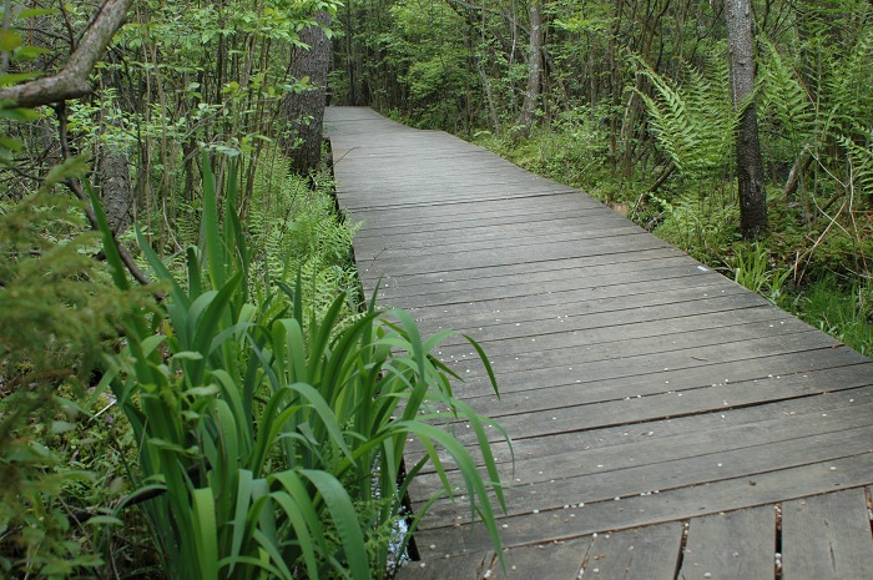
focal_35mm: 42
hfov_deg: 46.4
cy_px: 290
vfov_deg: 31.8
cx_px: 436
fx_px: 1017
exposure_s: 1/30
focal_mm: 28
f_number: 6.3
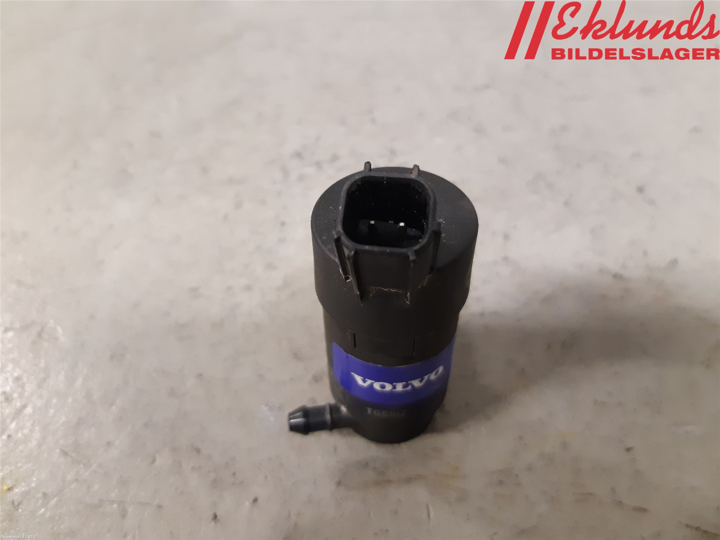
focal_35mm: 26
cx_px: 360
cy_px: 270
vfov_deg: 53.1
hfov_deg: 67.3
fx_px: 541
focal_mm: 3.93
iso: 320
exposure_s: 1/50
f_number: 1.7
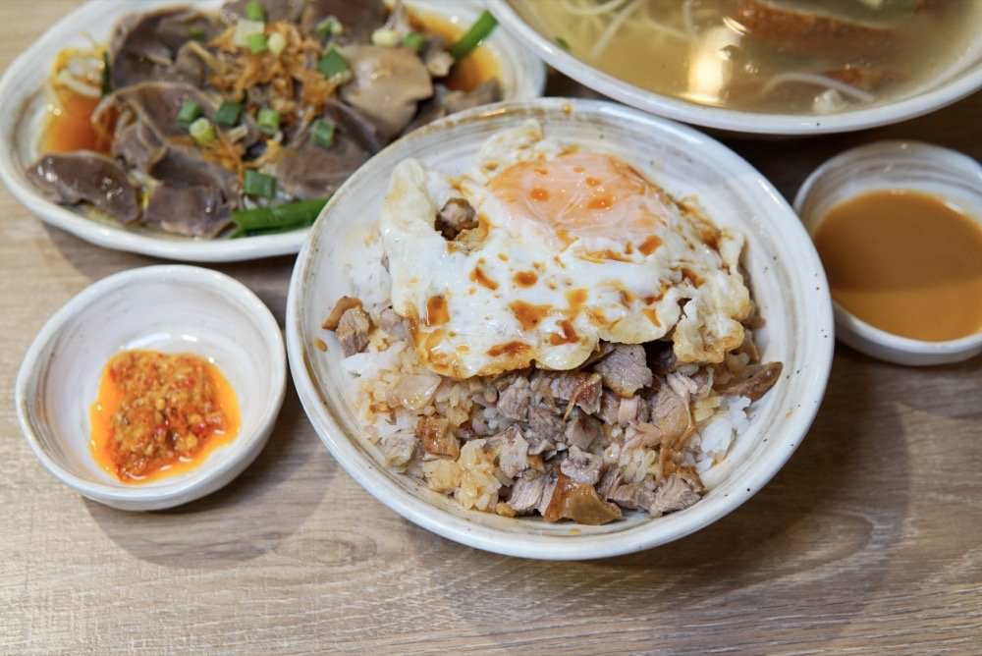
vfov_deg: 29.9
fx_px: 1228
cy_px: 328
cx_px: 491
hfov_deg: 43.6
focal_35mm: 45
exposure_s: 1/60
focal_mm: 30
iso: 200
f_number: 4
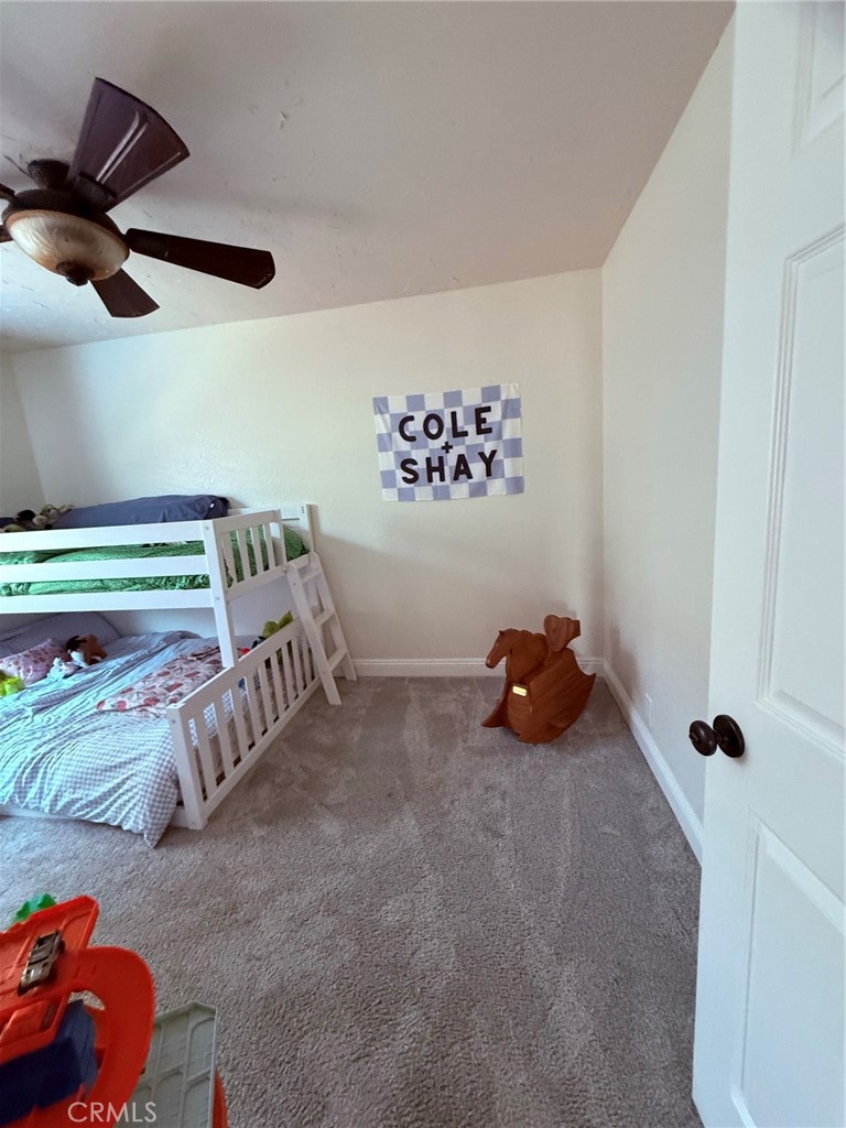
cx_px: 423
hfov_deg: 85.7
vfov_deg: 102.1
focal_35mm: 14
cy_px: 564
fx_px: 456
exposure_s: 1/60
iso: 500
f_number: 2.2
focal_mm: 2.22
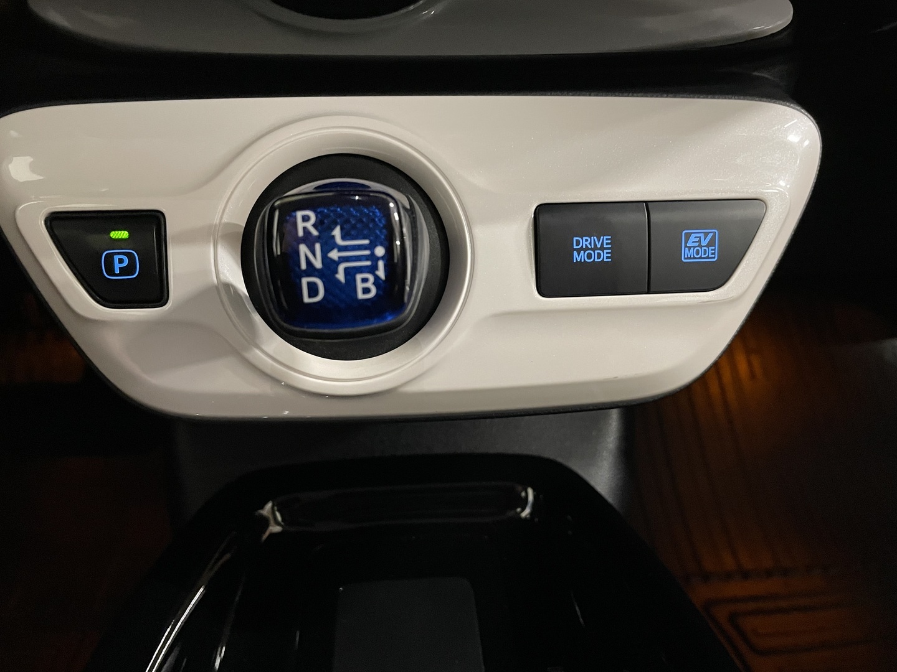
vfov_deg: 53.1
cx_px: 448
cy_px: 336
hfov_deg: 67.3
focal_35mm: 26
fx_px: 674
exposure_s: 1/33
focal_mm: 4.2
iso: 640
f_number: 1.6
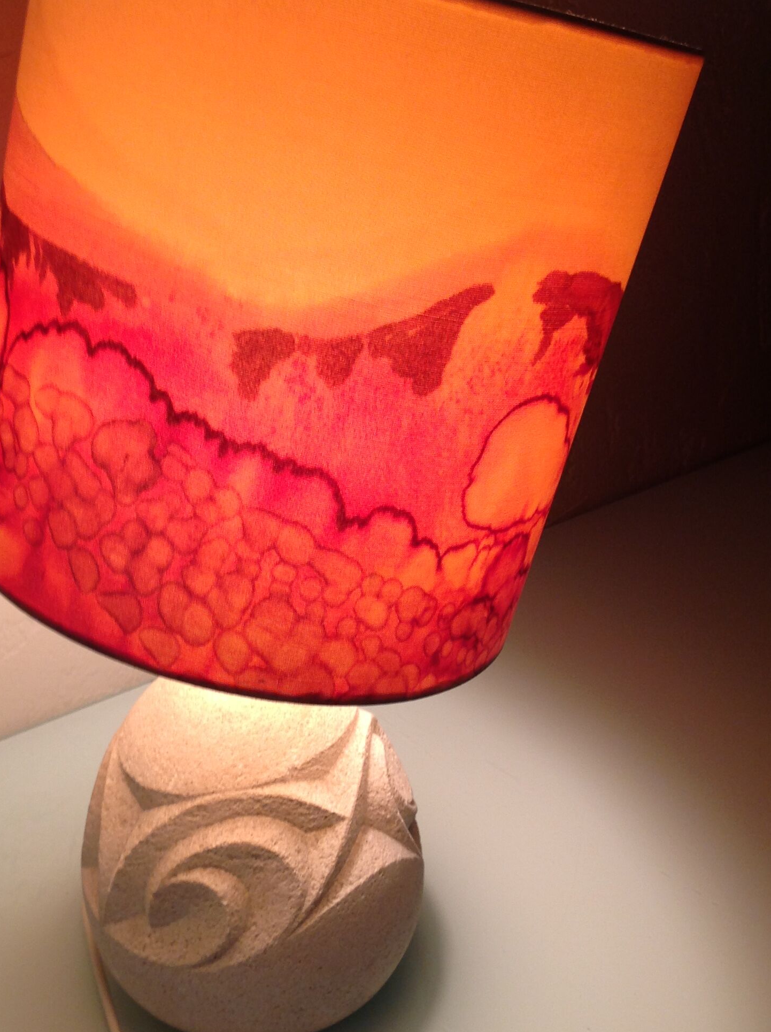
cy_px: 453
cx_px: 301
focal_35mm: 47
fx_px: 1399
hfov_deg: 30.7
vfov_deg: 40.4
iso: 50
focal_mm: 4.28
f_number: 2.4
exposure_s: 1/20
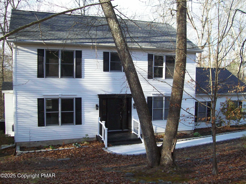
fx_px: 256
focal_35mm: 36
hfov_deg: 51.4
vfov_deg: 39.7
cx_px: 123
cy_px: 92
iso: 80
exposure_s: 1/250
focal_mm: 6
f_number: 2.7
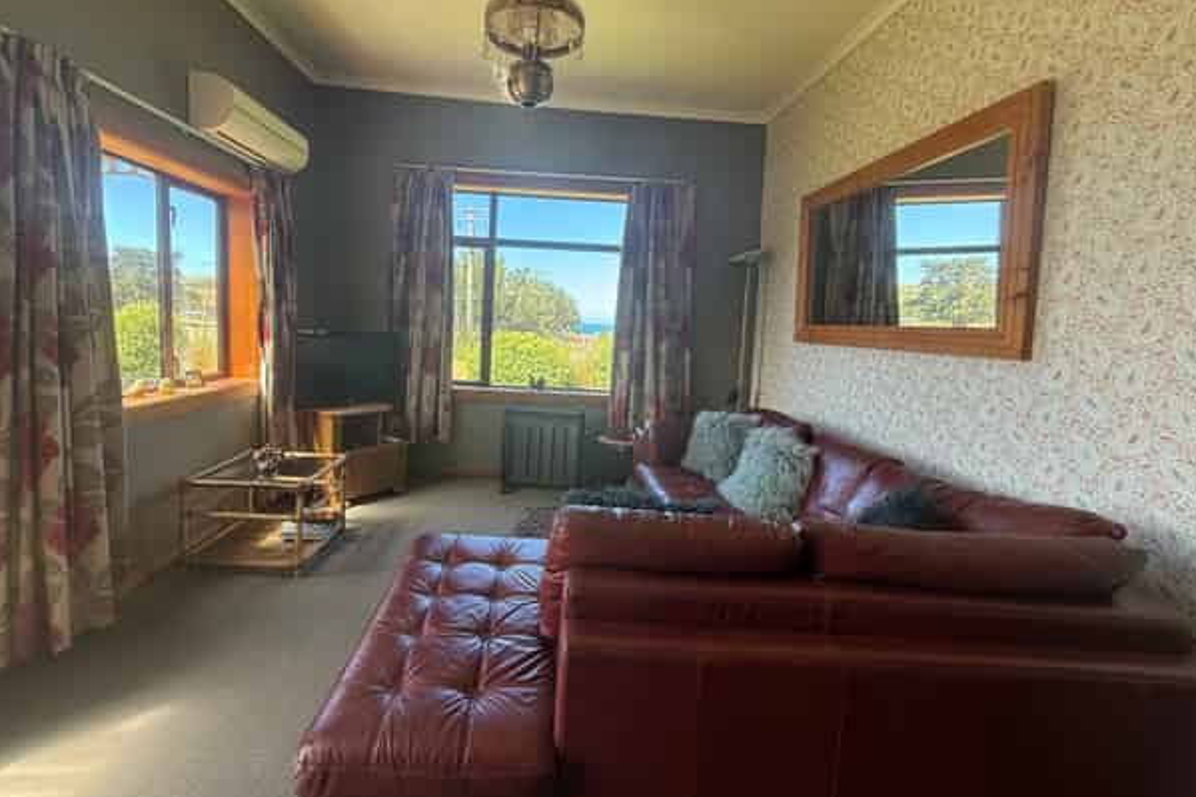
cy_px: 361
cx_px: 555
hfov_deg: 96.6
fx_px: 531
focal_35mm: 16
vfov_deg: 73.5
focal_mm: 2.22
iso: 64
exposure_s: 1/99
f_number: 2.2
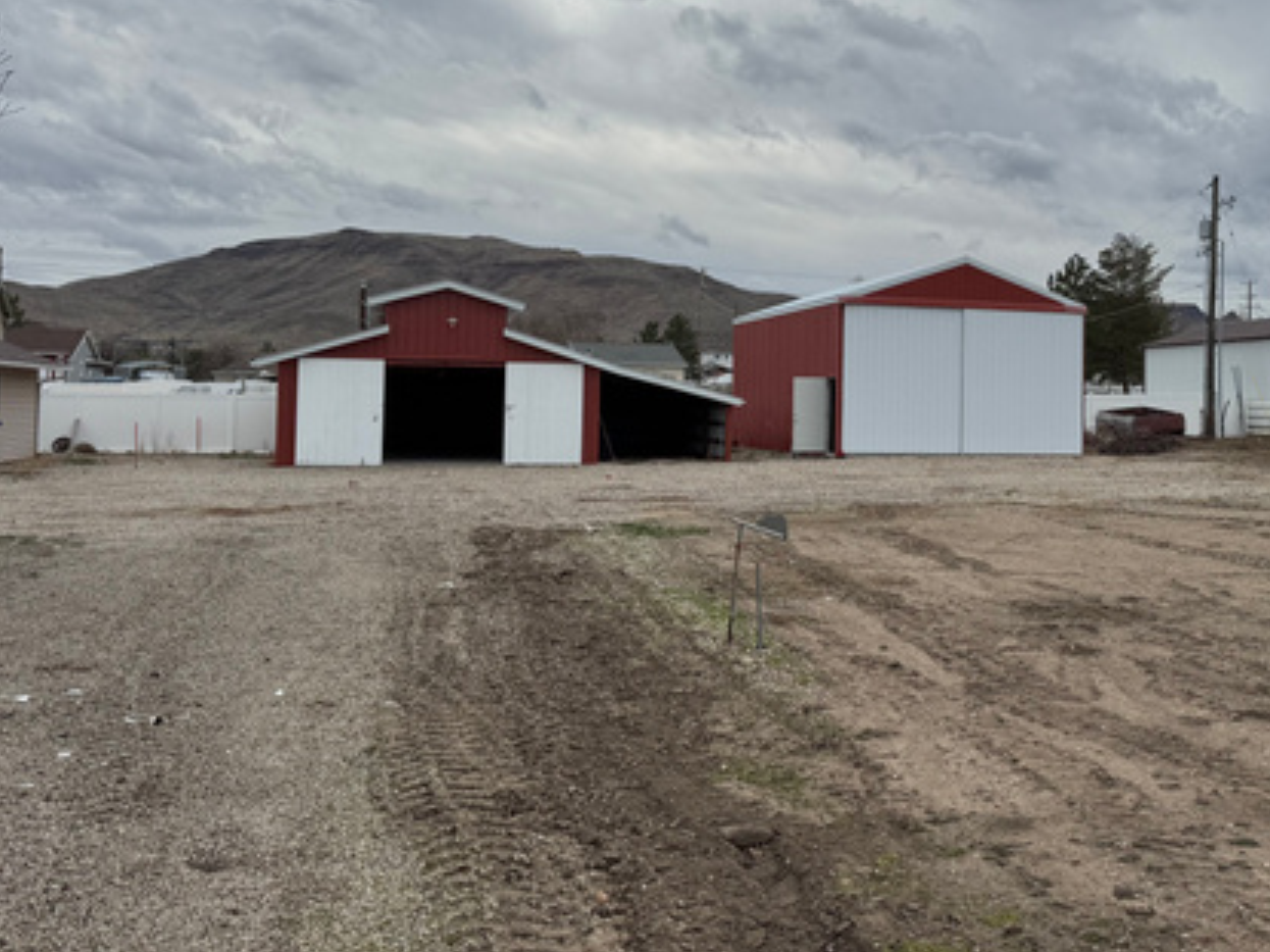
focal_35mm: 37
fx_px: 1357
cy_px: 352
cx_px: 854
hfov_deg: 49.2
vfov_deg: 38.4
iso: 80
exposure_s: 1/5348
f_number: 1.78
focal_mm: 6.76
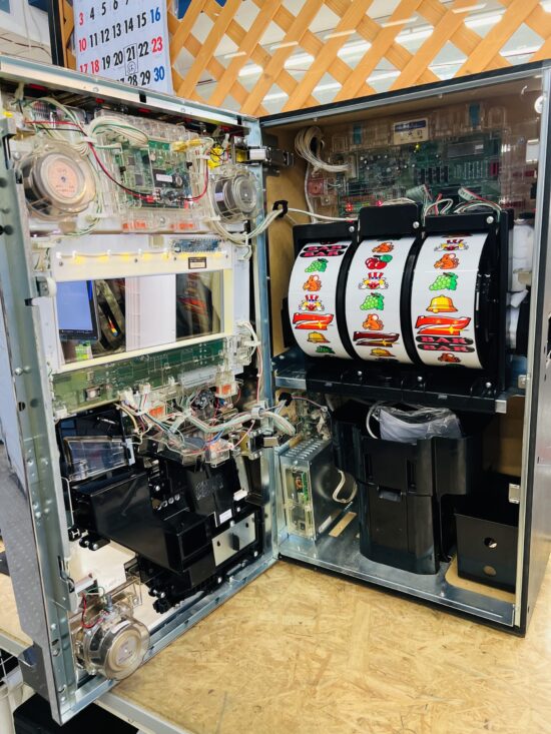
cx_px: 276
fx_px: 552
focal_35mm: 26
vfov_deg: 67.3
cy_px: 367
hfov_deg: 53.1
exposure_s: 1/100
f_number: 1.5
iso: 125
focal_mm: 5.7
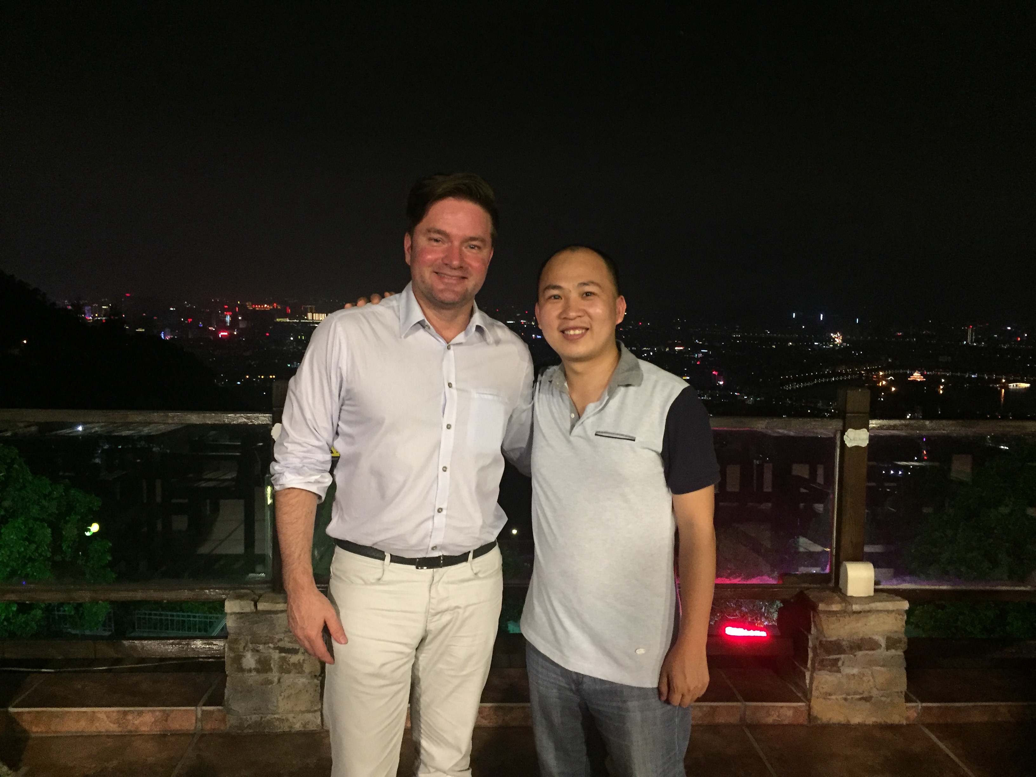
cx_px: 518
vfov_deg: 48.2
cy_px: 388
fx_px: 868
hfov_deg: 61.7
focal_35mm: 29
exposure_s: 1/17
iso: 320
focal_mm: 4.15
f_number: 2.2
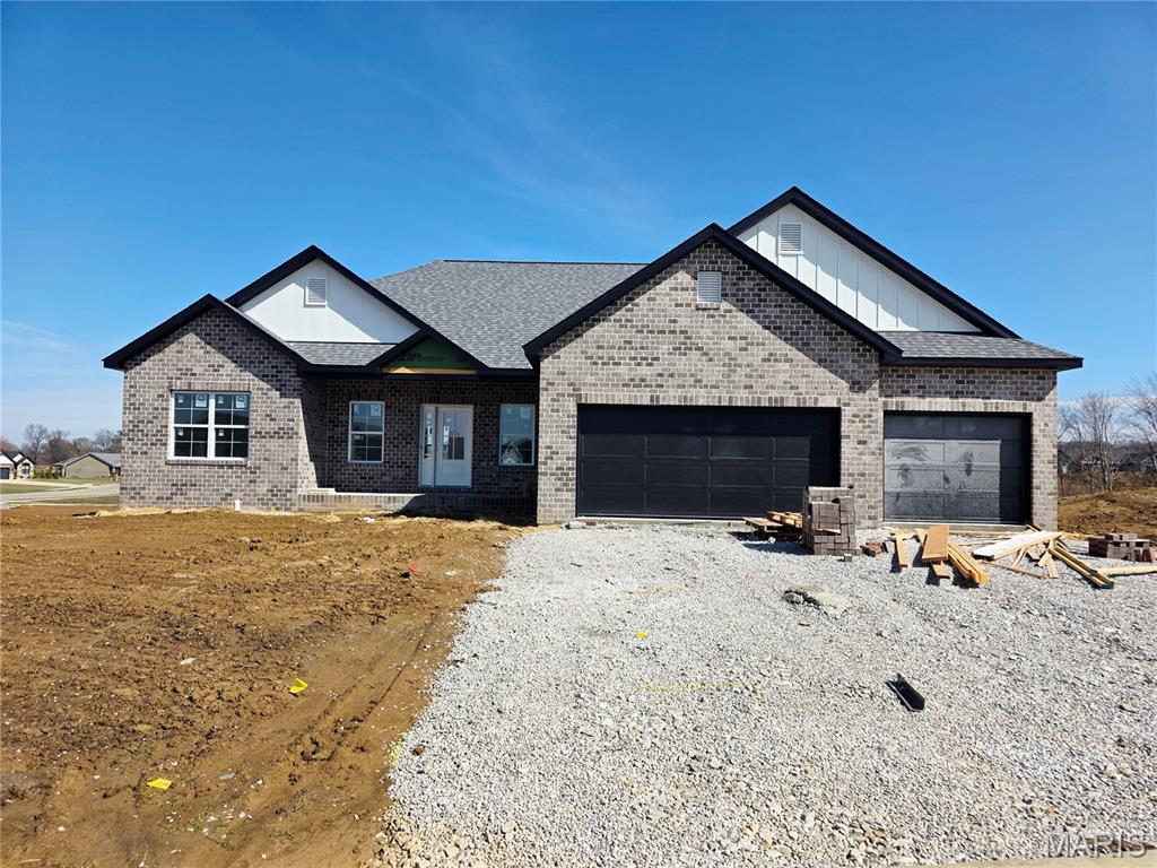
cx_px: 578
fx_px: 769
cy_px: 434
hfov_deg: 73.9
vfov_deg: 58.9
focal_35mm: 23
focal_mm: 6.3
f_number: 1.7
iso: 80
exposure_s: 1/10000
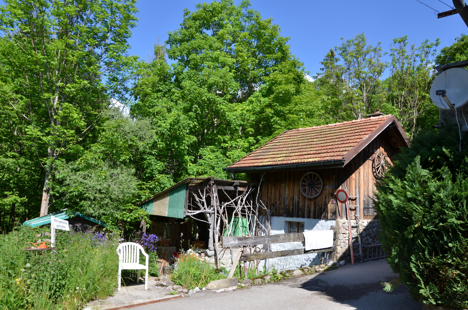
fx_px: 350
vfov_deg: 47.7
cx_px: 234
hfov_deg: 67.5
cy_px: 155
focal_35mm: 27
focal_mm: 18
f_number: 8
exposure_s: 1/250
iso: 160
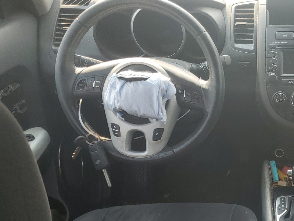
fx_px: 442
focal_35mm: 52
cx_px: 286
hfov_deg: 34.0
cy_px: 167
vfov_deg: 27.6
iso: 50
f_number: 1.5
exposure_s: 1/294
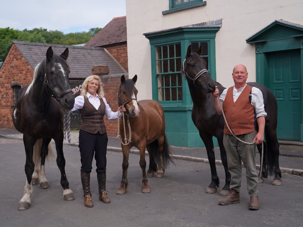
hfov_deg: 37.5
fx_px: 446
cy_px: 114
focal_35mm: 51
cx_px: 152
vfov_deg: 28.6
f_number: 5
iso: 100
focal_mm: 47
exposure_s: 1/400
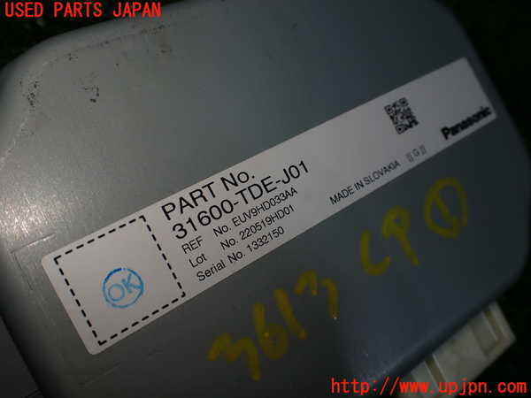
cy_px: 199
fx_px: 460
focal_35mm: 30
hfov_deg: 60.0
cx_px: 266
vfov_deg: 46.8
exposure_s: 1/160
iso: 100
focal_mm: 5.4
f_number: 3.2
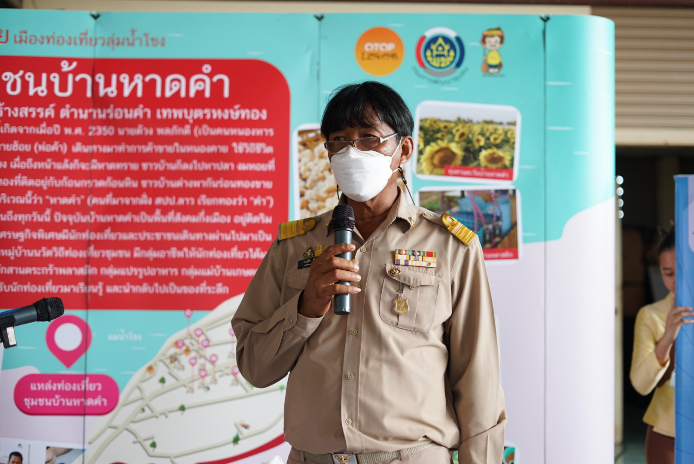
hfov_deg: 39.6
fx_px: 965
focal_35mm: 50
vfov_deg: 27.0
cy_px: 232
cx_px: 347
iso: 400
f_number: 2.2
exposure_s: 1/400
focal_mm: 50
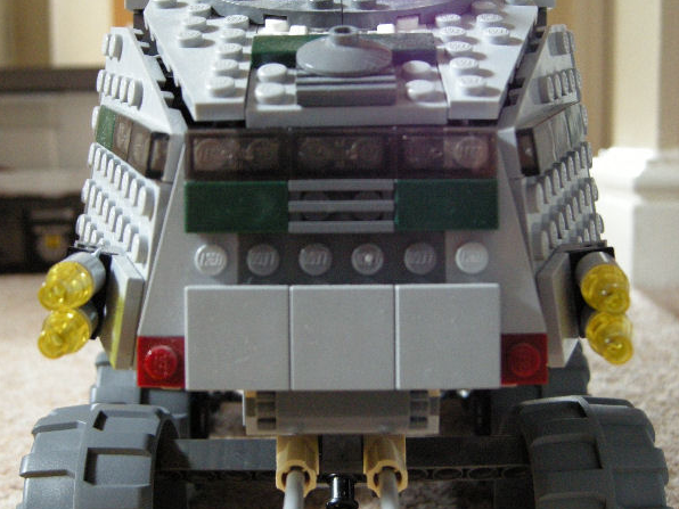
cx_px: 334
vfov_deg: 30.9
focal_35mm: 47
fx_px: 922
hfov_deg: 40.4
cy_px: 247
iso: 400
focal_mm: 7.5
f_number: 2.7
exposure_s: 1/24.3
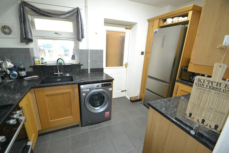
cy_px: 76
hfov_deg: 100.4
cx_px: 114
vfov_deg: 77.3
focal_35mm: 15
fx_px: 95
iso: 2200
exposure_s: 1/60
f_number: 3.5
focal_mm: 10
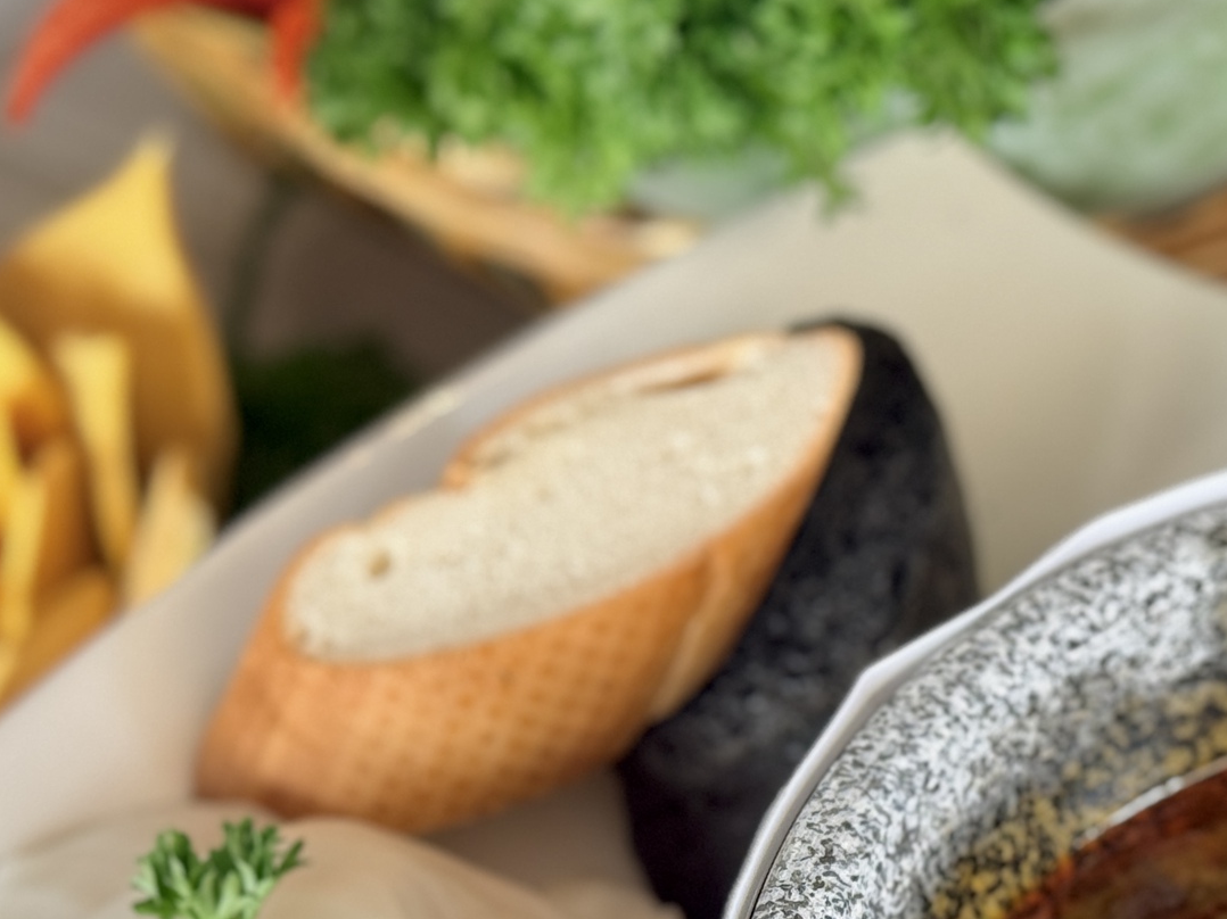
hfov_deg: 17.0
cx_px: 1125
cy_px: 957
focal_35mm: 114
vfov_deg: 12.8
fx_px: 4040
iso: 125
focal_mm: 6.76
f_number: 1.78
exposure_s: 1/155
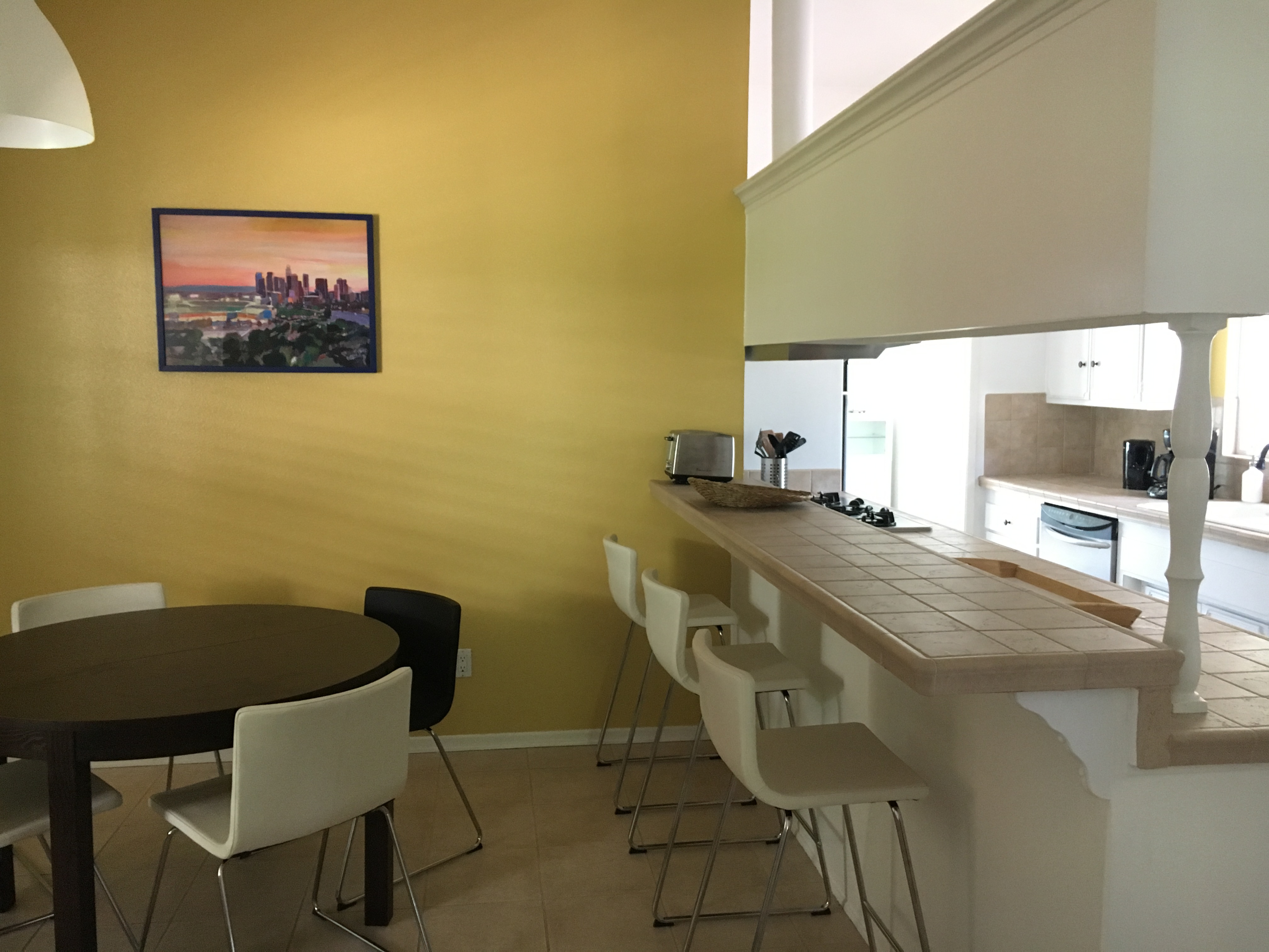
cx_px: 634
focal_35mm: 29
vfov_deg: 48.2
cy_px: 476
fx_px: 1063
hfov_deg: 61.7
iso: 200
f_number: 2.2
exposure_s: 1/20
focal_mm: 4.15
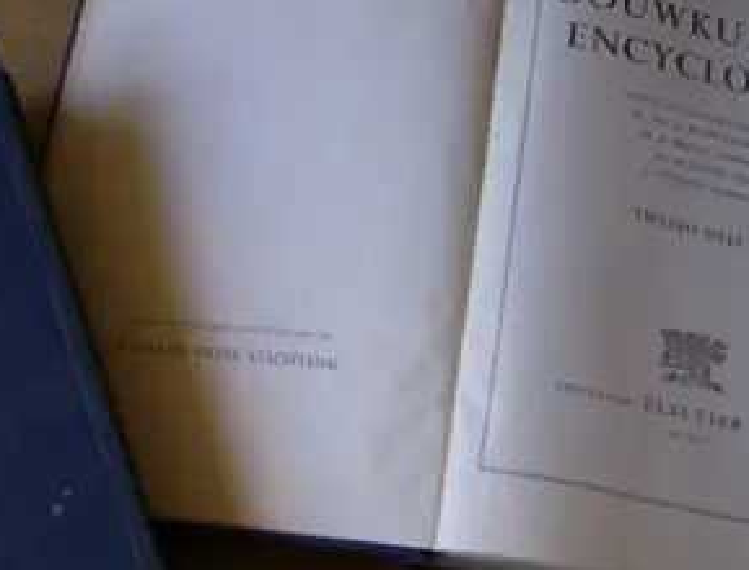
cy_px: 339
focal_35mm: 59
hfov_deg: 32.5
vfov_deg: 25.0
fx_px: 1284
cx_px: 307
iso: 100
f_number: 2.8
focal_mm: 6
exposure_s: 1/74.3
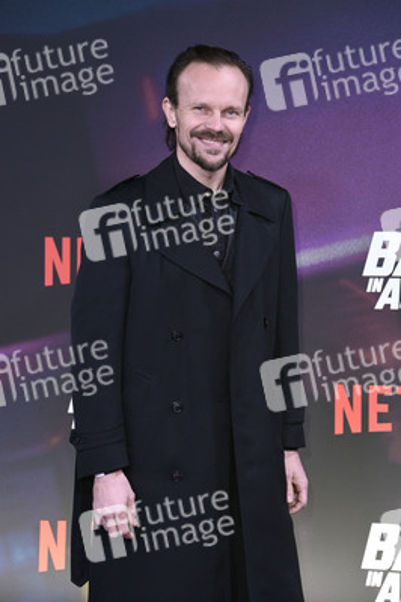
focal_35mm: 105
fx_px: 1757
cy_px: 301
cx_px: 200
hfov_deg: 13.0
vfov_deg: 19.5
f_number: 5.6
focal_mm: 105
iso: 2500
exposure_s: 1/250
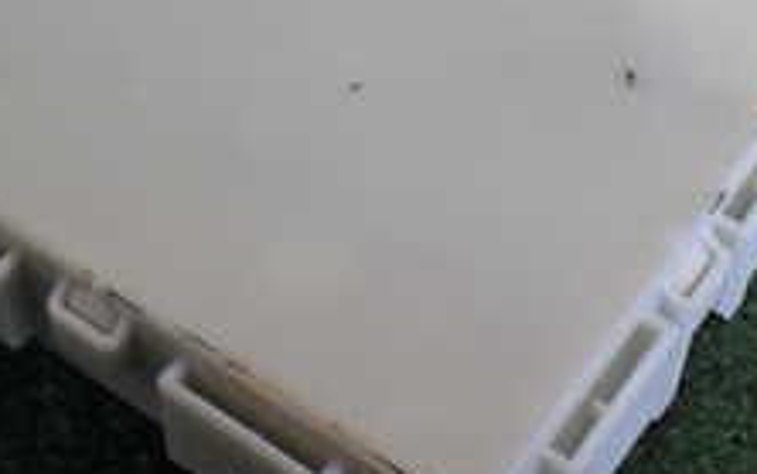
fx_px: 1775
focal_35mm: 86
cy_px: -27
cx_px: 78
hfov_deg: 23.4
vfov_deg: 14.9
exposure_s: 1/125
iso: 250
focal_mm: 5.4
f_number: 2.3
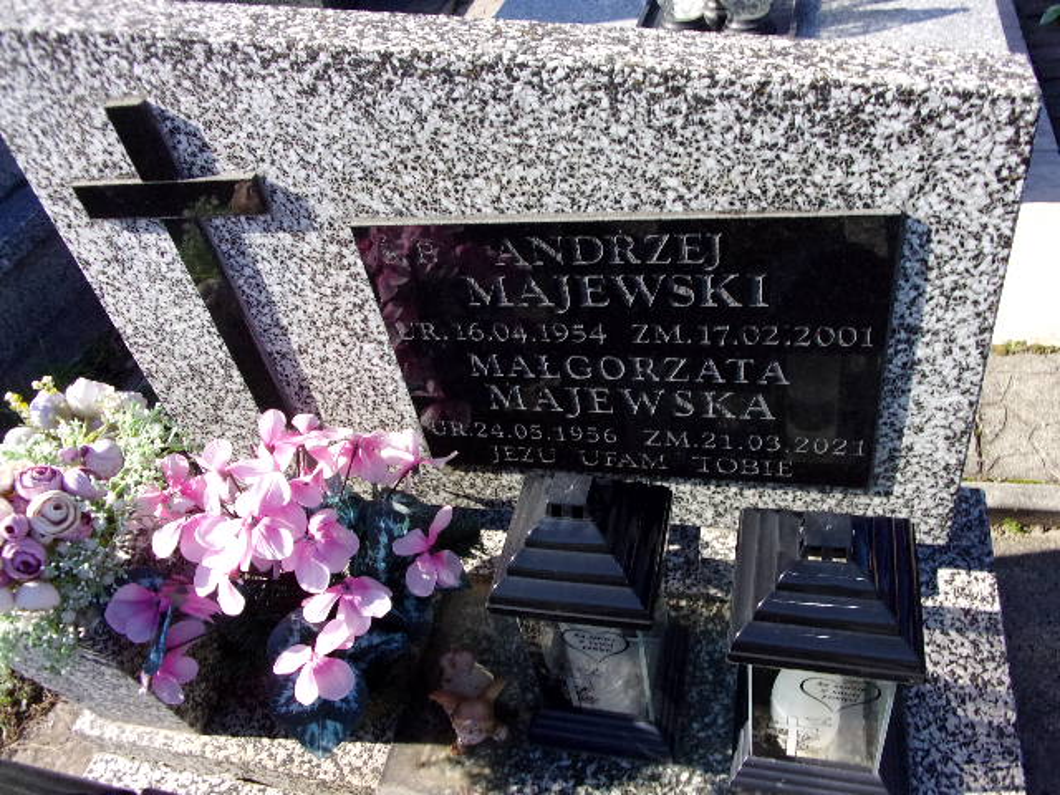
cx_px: 530
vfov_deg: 49.7
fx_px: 857
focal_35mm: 28
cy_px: 398
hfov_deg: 63.4
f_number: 10.8
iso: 200
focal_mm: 5.1
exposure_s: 1/100
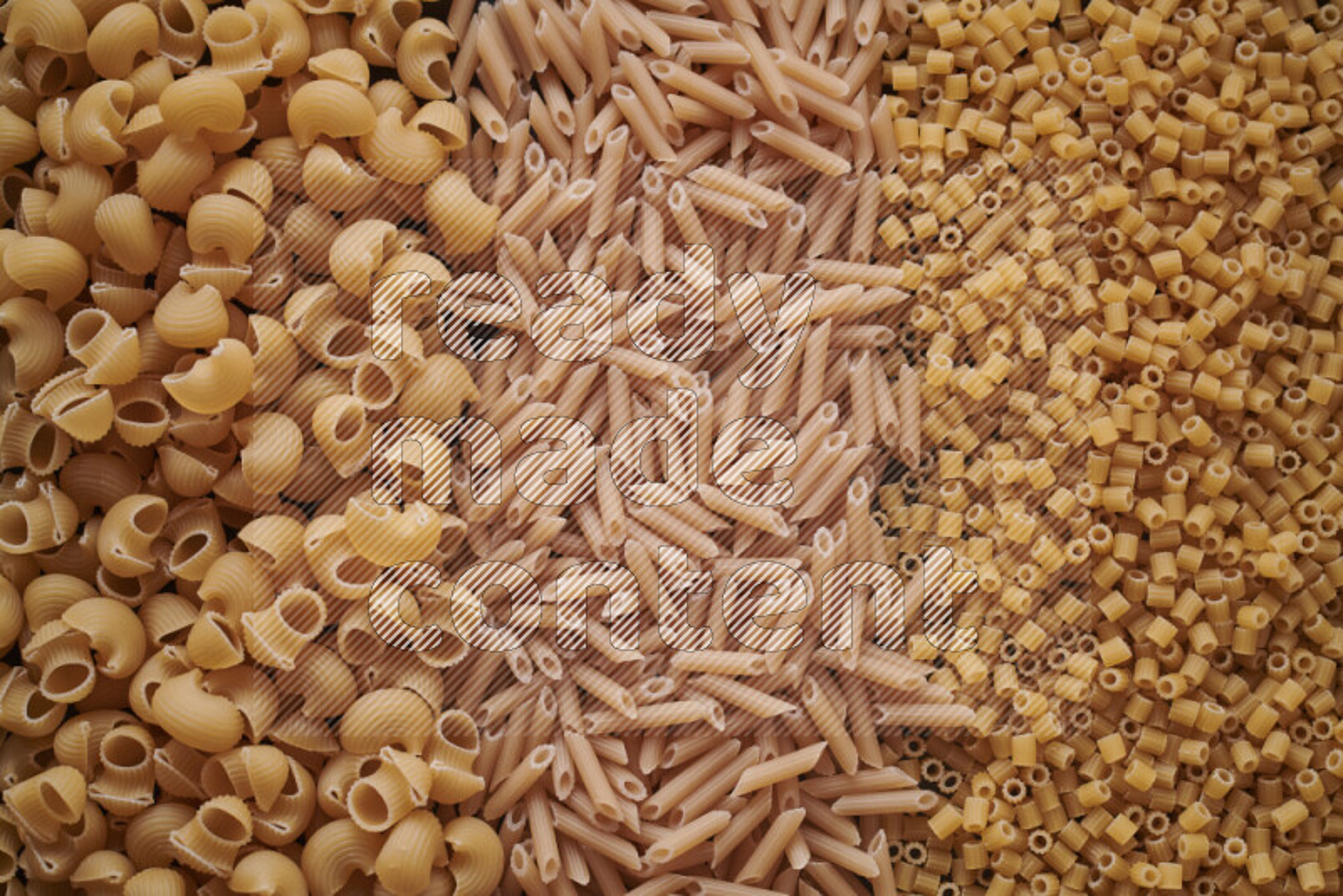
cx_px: 672
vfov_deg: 27.0
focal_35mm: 50
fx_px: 1866
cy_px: 448
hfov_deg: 39.6
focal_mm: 50
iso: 160
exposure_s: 1/100
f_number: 8
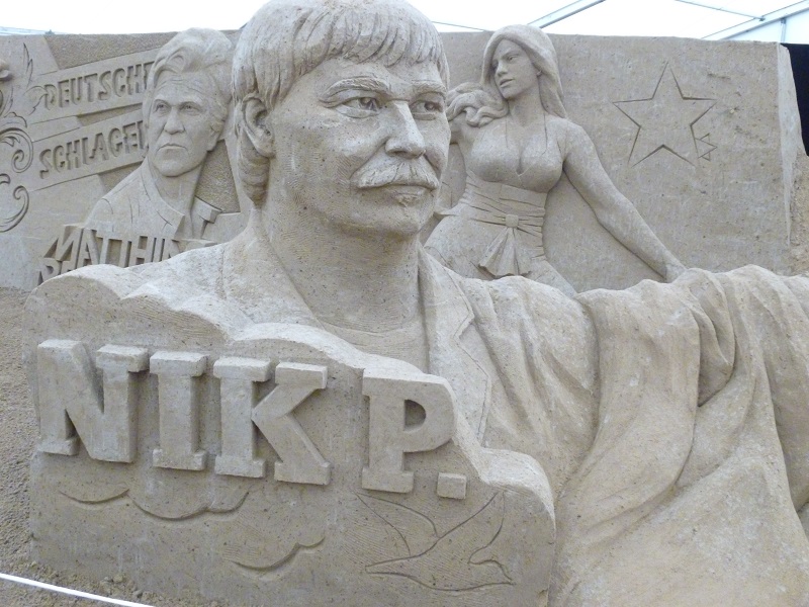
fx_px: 841
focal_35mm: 36
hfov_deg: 51.4
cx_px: 404
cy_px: 304
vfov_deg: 39.7
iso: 800
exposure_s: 1/50
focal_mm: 6.5
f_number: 3.6
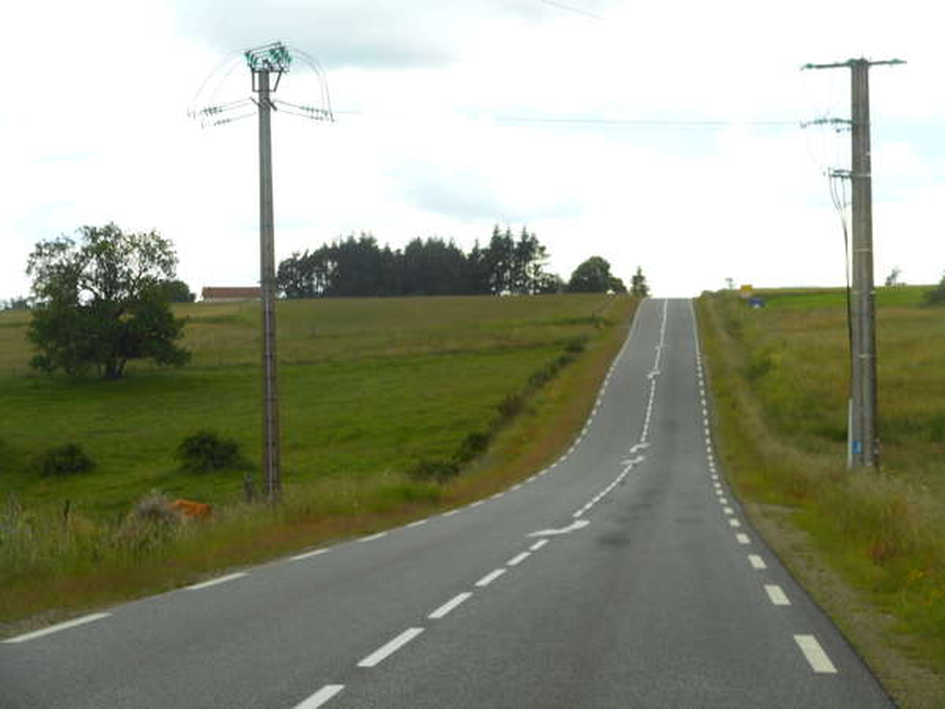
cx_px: 472
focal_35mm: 89
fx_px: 2430
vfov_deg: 16.6
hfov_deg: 22.0
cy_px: 354
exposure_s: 1/125
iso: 80
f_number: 5.6
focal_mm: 15.9
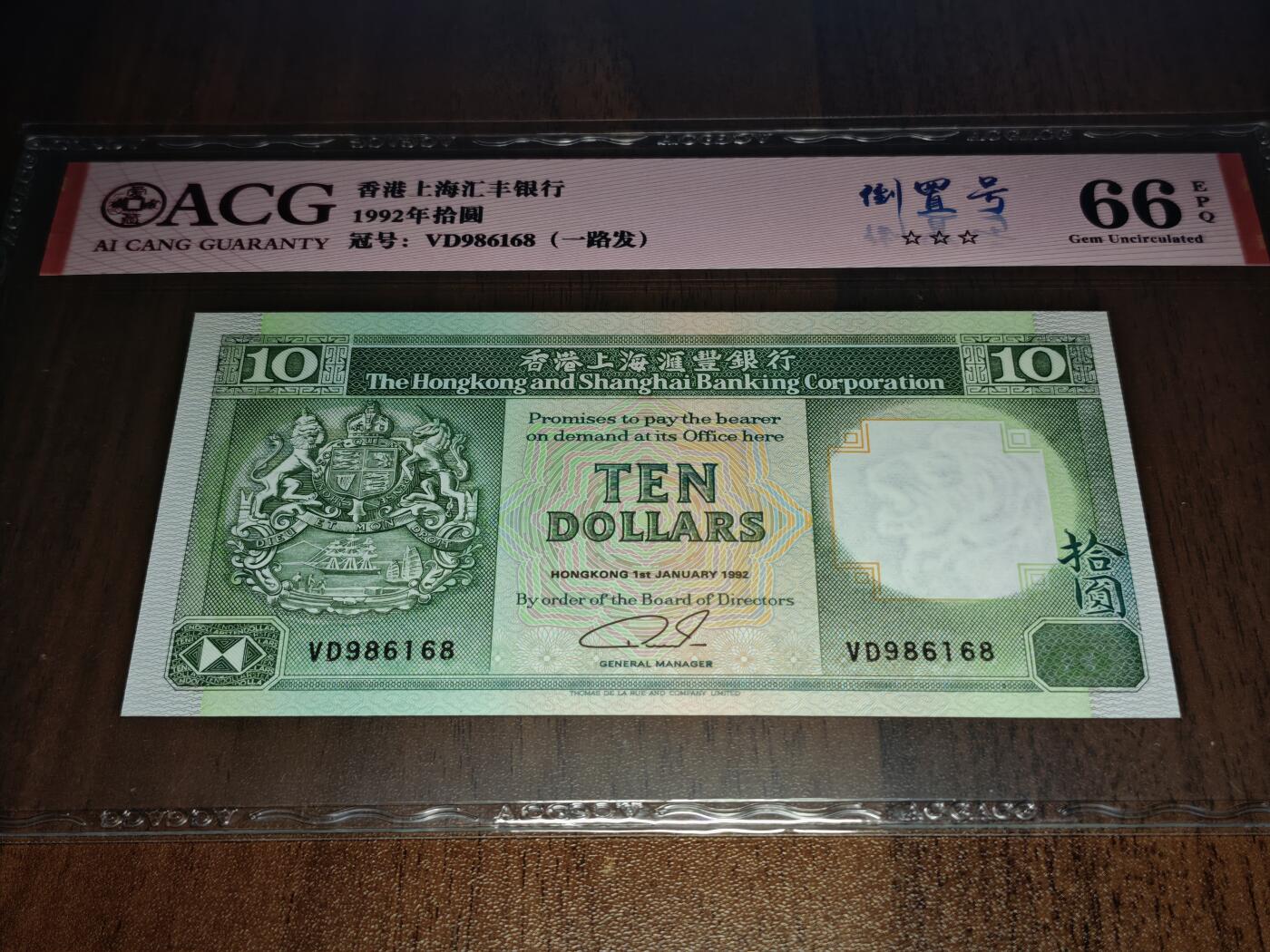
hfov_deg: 38.2
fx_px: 1834
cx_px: 635
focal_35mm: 50
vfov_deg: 29.1
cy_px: 476
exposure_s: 1/100
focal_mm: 5.85
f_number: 1.63
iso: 200
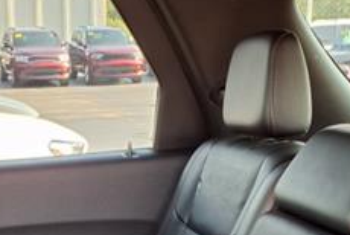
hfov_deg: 25.5
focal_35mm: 78
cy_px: 331
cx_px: 73
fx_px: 759
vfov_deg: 16.3
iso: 64
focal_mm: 3.58
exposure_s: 1/40
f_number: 1.9
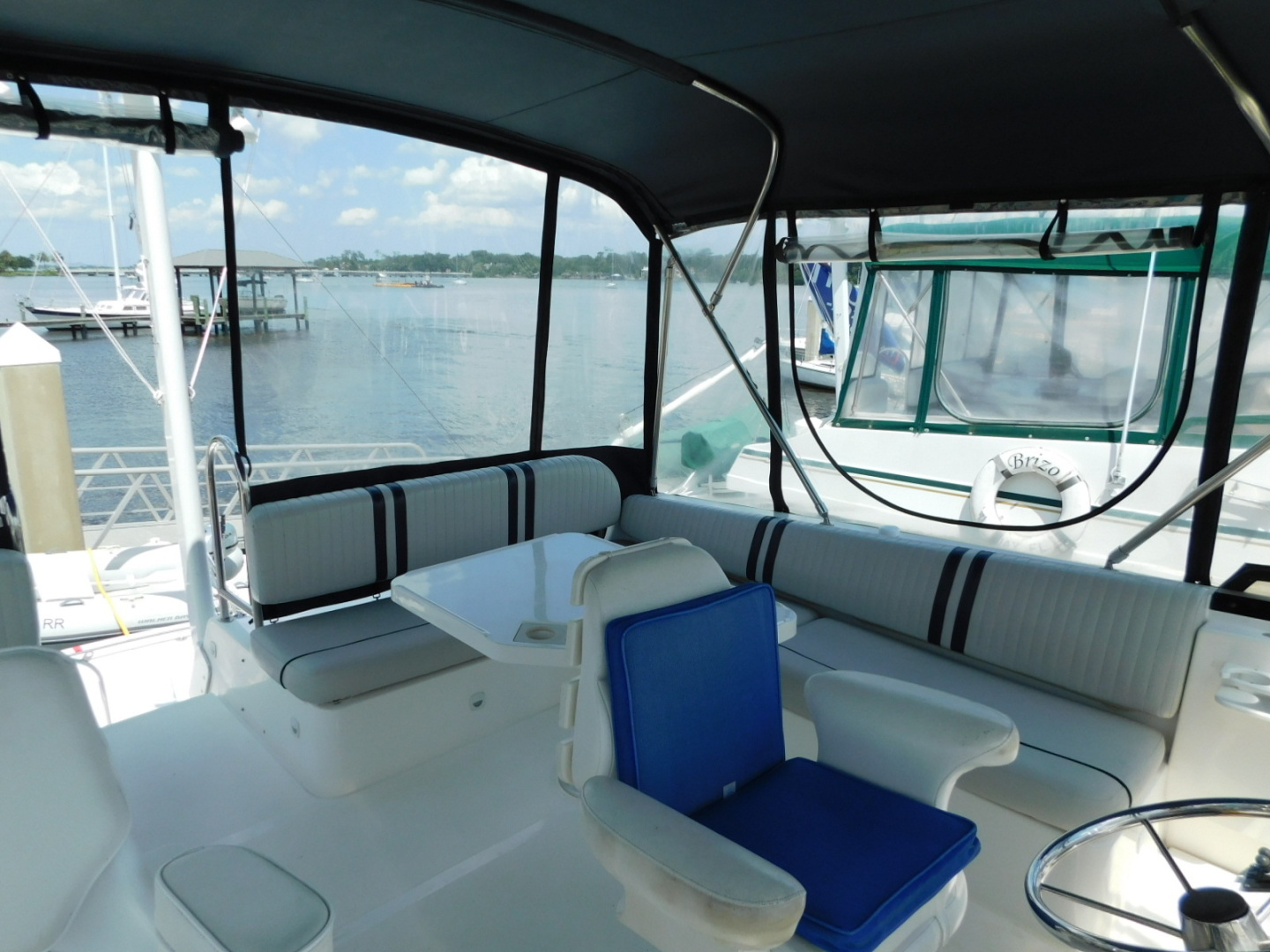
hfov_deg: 73.9
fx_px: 844
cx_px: 635
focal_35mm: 23
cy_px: 476
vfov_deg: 58.9
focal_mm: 4
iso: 125
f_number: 6
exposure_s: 1/400
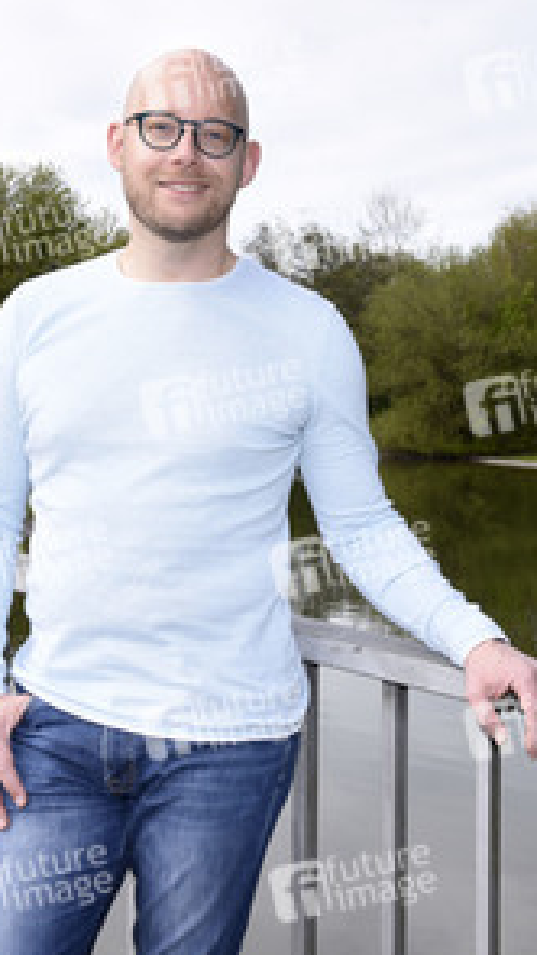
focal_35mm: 64
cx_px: 267
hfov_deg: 18.8
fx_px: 1620
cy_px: 479
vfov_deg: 32.8
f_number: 10
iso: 250
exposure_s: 1/160
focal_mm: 40
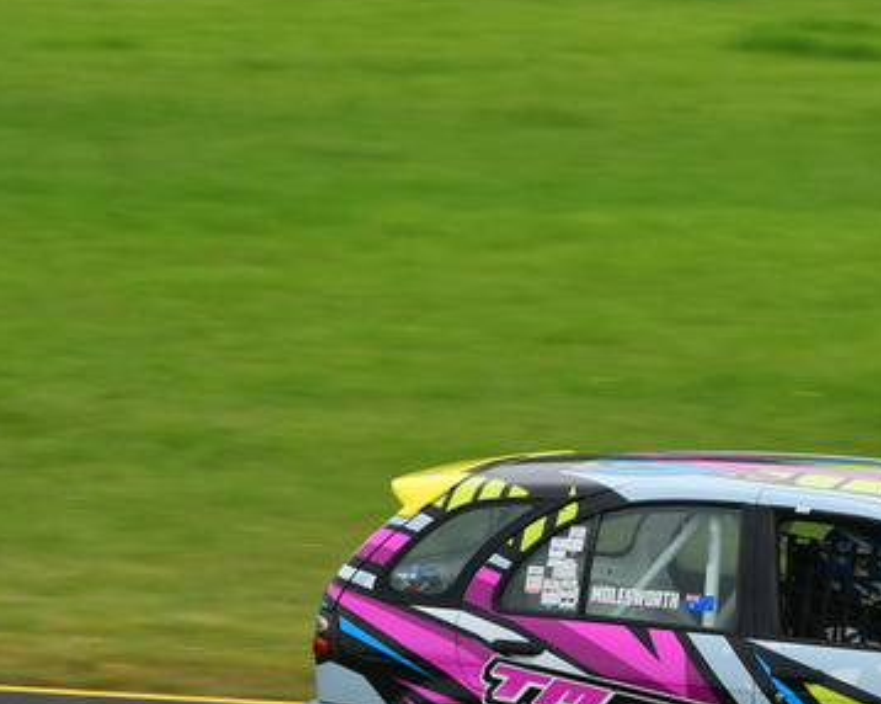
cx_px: 972
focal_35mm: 630
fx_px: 16418
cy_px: 423
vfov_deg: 2.5
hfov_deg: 3.1
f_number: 11
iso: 320
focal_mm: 200
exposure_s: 1/250
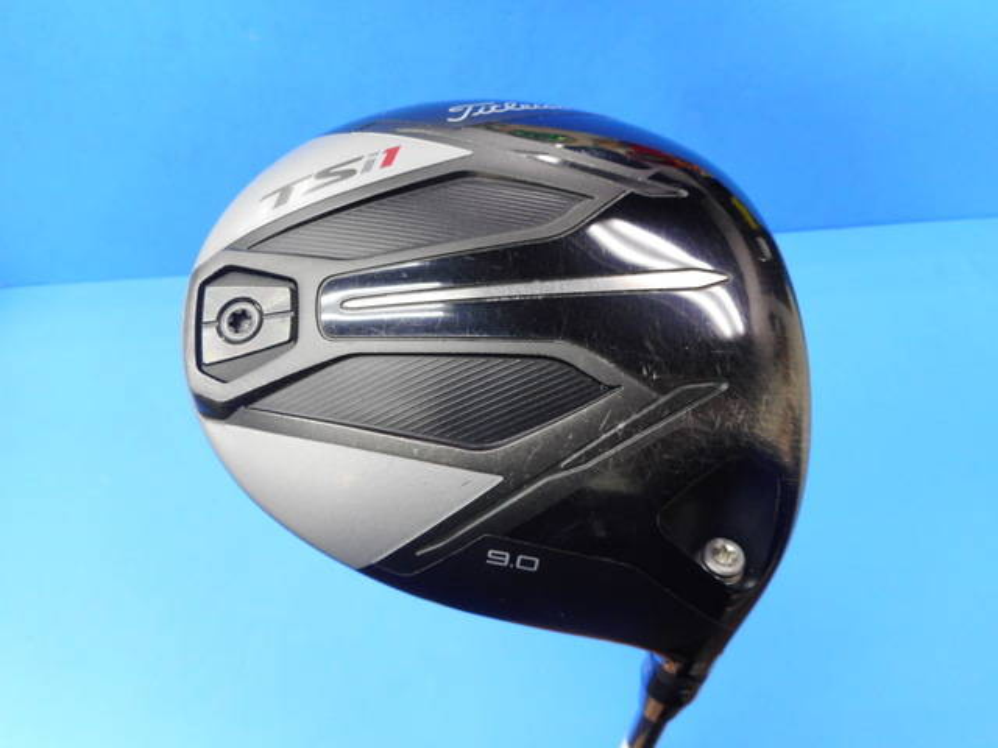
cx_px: 499
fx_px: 721
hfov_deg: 69.4
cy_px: 374
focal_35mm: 25
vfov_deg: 54.9
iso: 180
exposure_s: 1/30
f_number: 3.7
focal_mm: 4.5
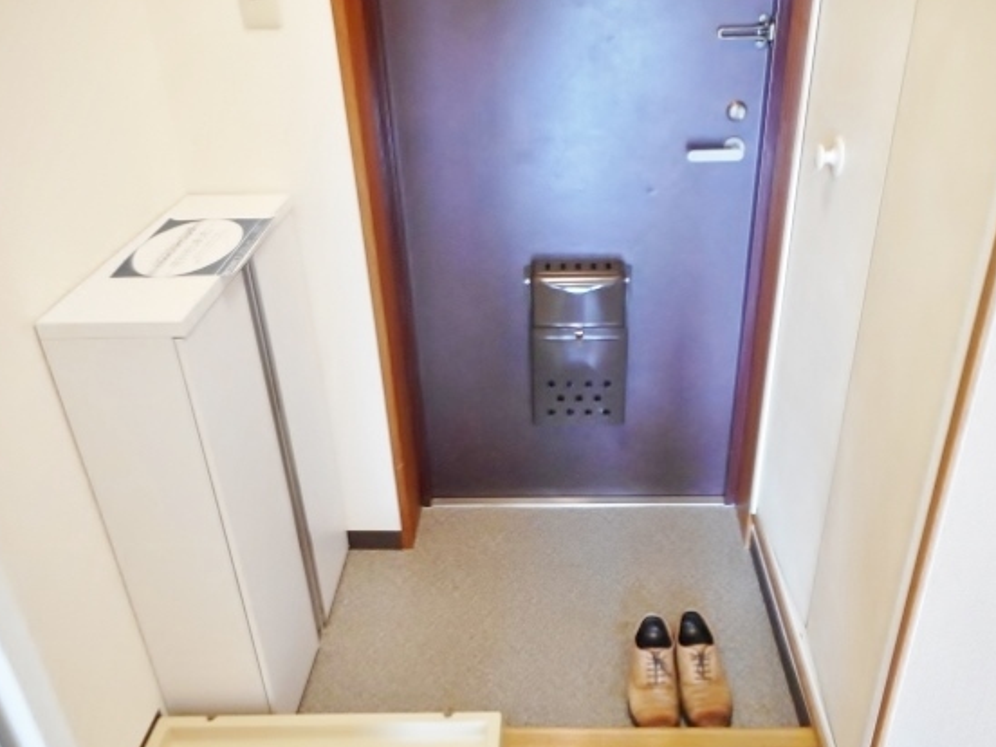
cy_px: 399
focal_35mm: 29
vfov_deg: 48.2
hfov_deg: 61.5
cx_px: 550
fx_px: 834
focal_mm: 4.5
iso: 450
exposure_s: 1/8
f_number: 3.7
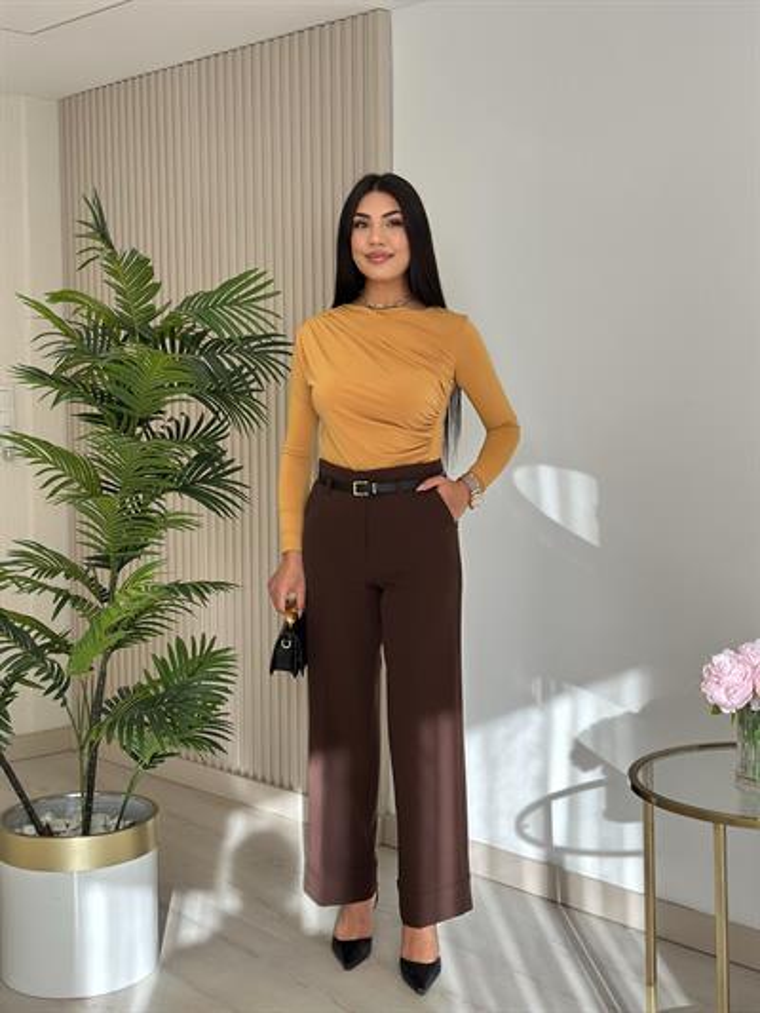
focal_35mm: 48
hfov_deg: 30.3
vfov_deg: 39.6
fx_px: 1405
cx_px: 380
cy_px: 506
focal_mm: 6.86
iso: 80
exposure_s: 1/564
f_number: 1.78
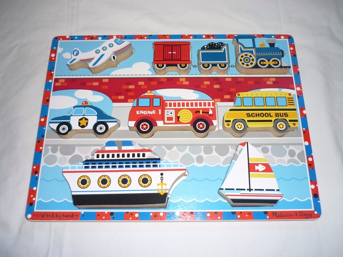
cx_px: 172
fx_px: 327
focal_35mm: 33
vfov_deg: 42.9
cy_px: 128
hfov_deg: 55.4
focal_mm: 5.5
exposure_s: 1/30
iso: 100
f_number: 2.8
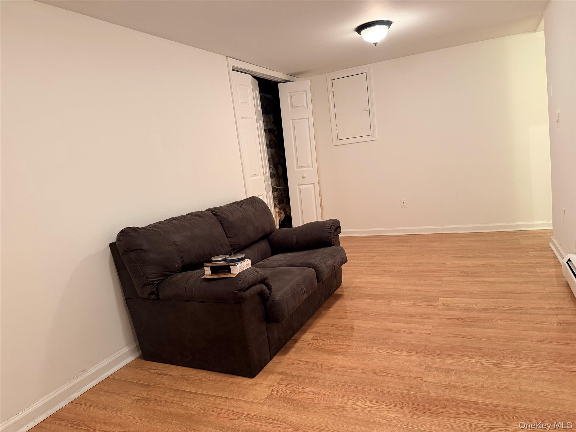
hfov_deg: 71.6
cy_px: 216
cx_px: 288
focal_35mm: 24
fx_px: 399
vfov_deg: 56.8
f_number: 1.78
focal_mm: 6.76
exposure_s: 1/60
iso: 250
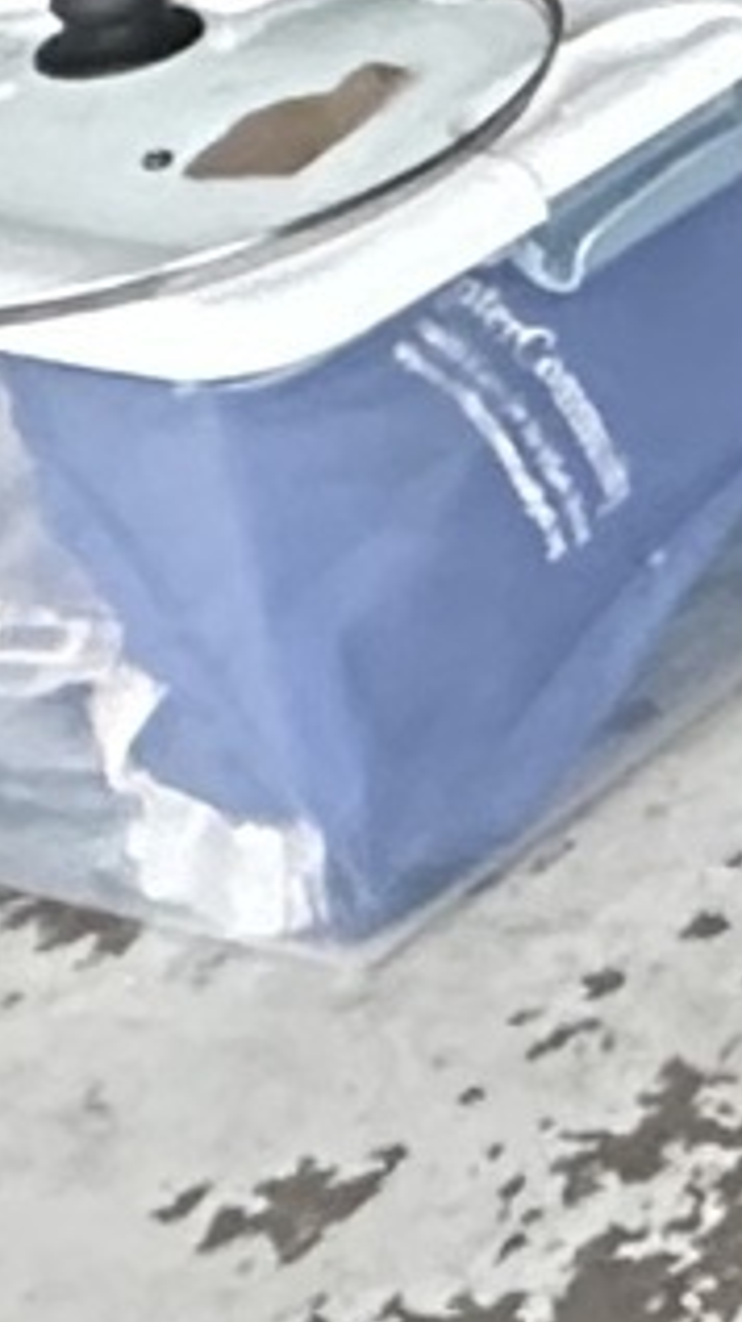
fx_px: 5184
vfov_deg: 12.8
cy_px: -1264
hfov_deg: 6.0
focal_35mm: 148
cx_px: 3527
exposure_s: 1/60
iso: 500
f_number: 2.2
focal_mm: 2.22
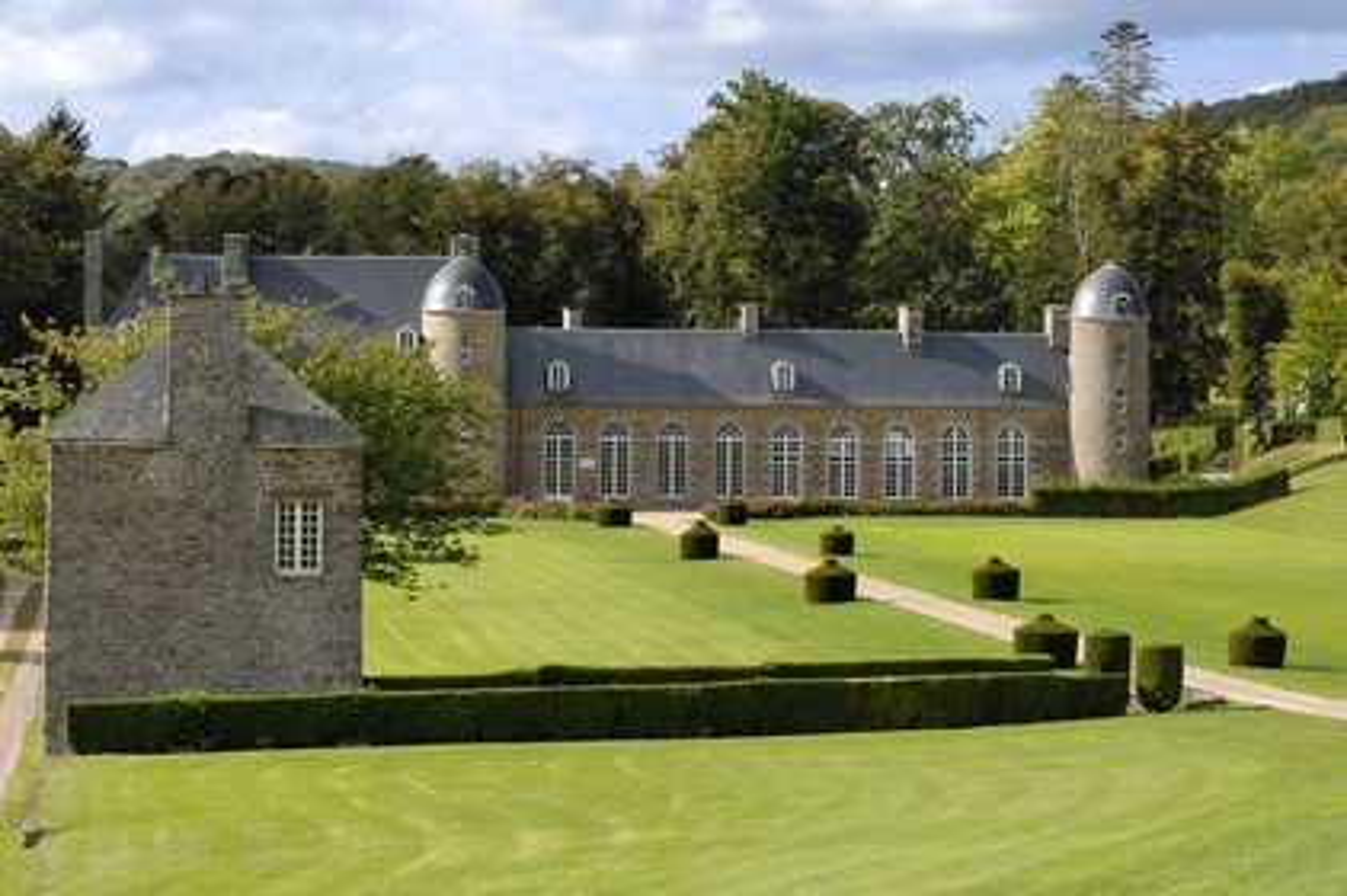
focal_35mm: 98
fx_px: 3645
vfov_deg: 14.0
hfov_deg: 20.9
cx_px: 674
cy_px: 448
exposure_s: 1/160
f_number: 7.1
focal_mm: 65
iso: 100
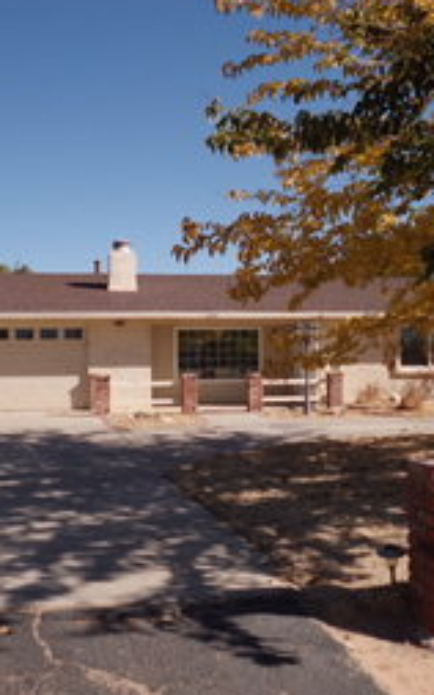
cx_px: 209
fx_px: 795
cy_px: 343
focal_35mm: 42
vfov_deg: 47.2
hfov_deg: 30.5
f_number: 8.5
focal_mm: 5.3
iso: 64
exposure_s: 1/125
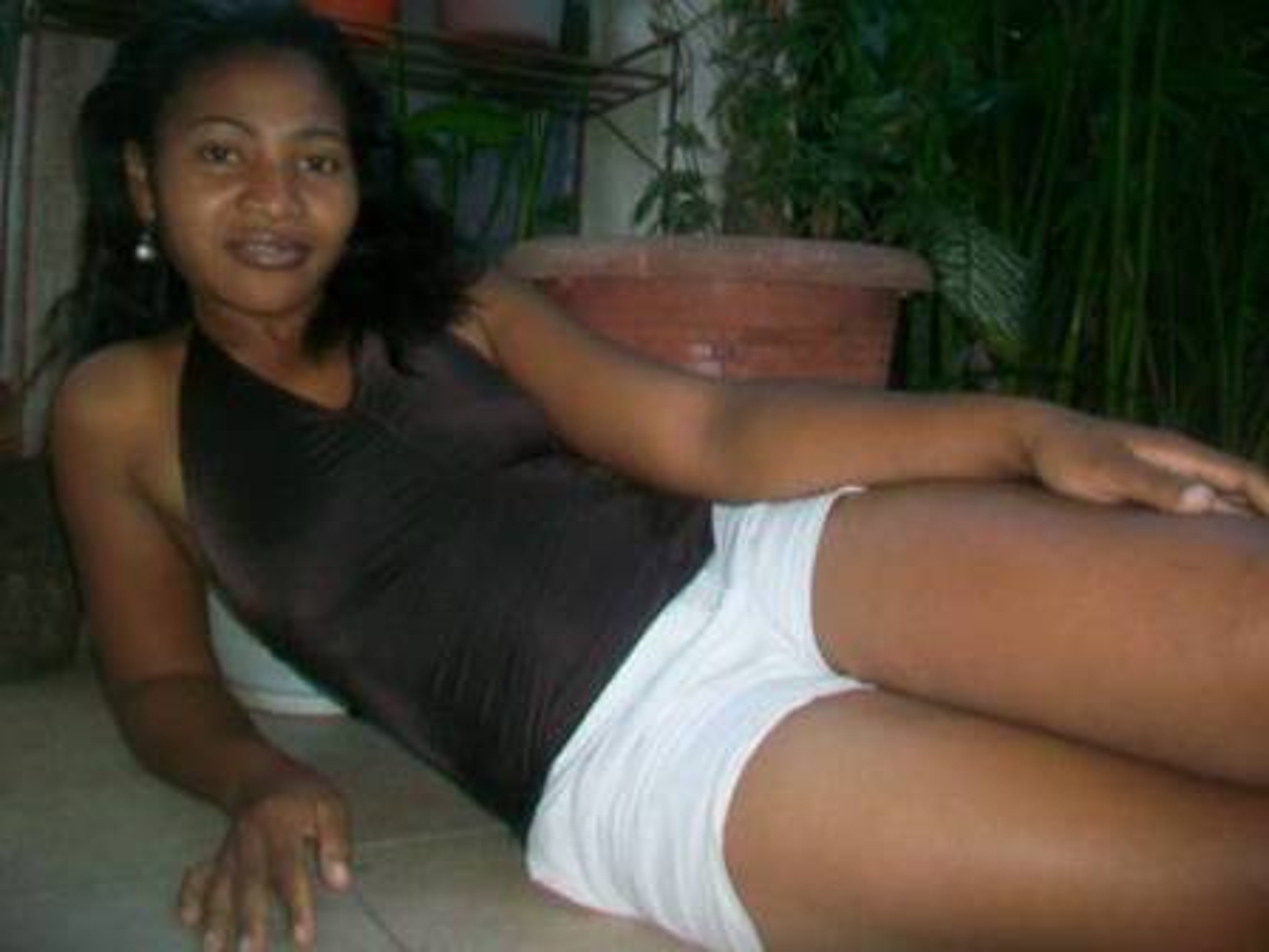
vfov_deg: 44.2
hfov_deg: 56.8
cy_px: 476
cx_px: 634
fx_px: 1173
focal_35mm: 32
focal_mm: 5.7
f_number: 2.8
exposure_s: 1/60
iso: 120
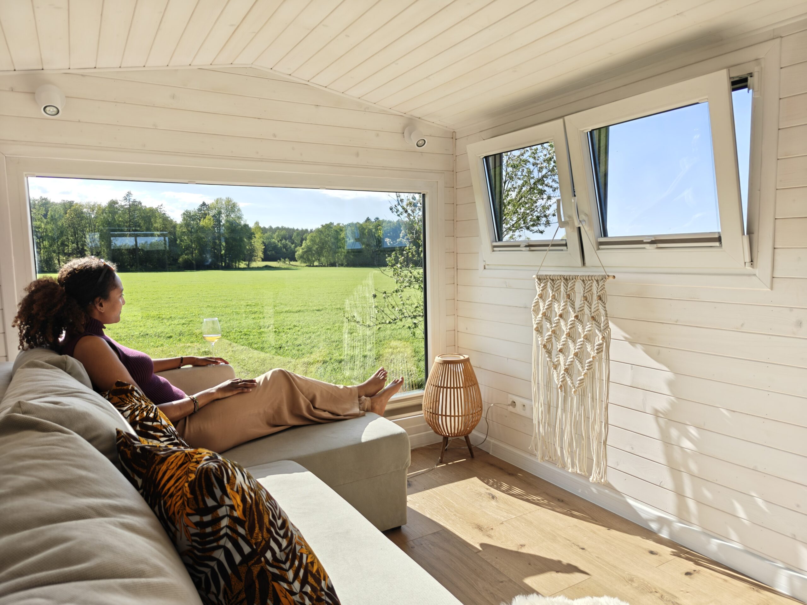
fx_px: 536
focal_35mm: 23
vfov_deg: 58.9
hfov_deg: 73.9
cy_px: 302
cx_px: 404
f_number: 1.6
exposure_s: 1/421
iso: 50
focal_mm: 6.06
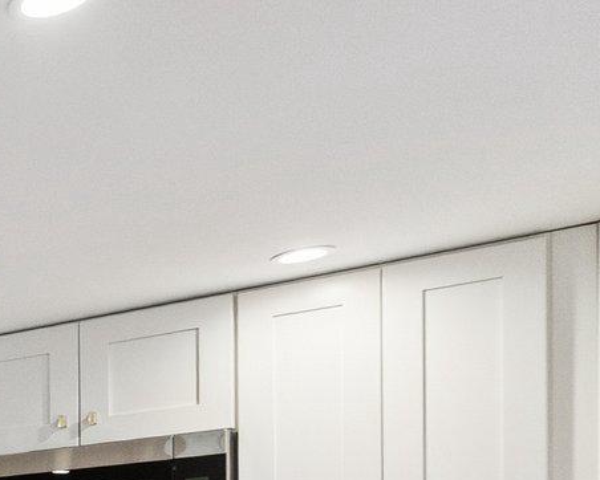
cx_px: -632
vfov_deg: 20.5
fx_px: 1208
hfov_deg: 17.9
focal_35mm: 68
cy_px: 630
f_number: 4.5
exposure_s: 1/125
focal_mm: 16
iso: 2000
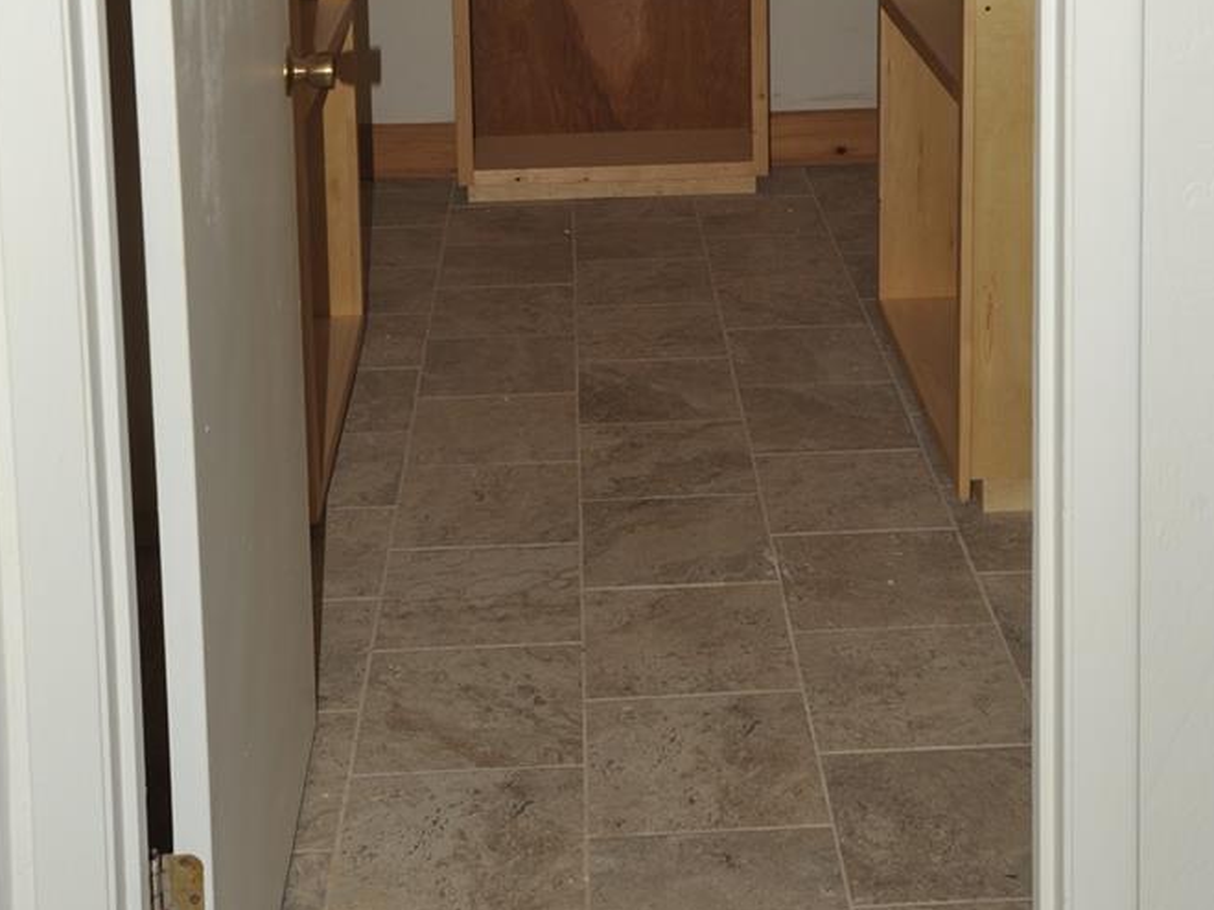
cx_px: 680
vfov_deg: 24.1
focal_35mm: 56
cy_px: -127
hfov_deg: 34.3
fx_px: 1964
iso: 200
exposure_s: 1/160
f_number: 9
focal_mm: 32
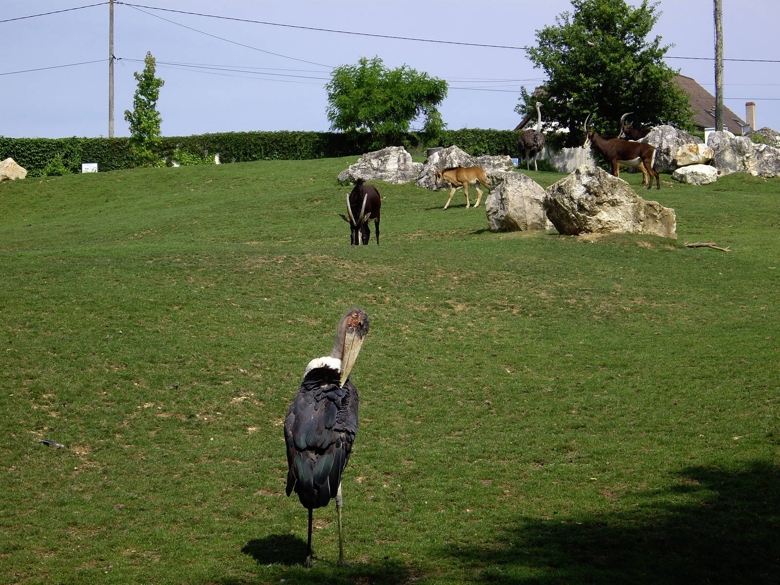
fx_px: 2569
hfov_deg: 17.3
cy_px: 292
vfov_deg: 13.0
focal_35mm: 114
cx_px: 390
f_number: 5.4
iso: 50
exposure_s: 1/250
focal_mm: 23.7
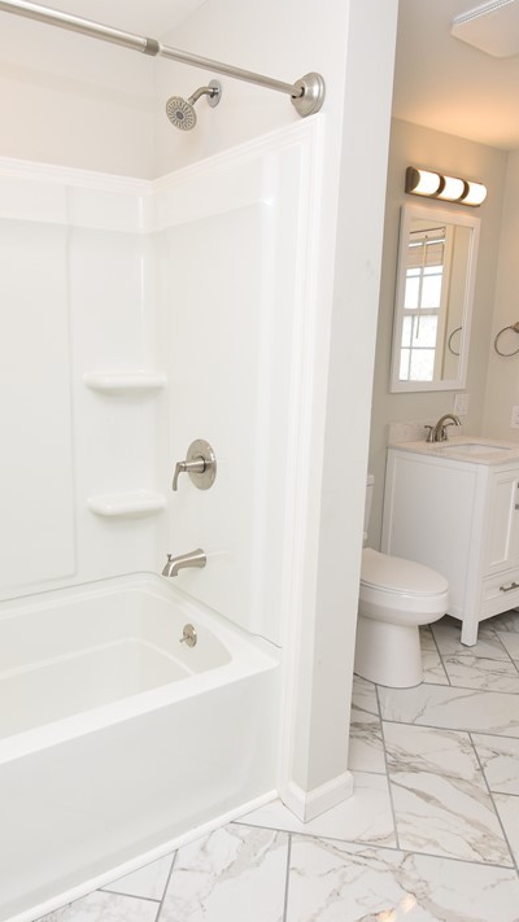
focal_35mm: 24
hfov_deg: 47.2
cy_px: 459
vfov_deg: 76.3
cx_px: 187
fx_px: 587
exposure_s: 1/125
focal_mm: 10
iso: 320
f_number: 5.6
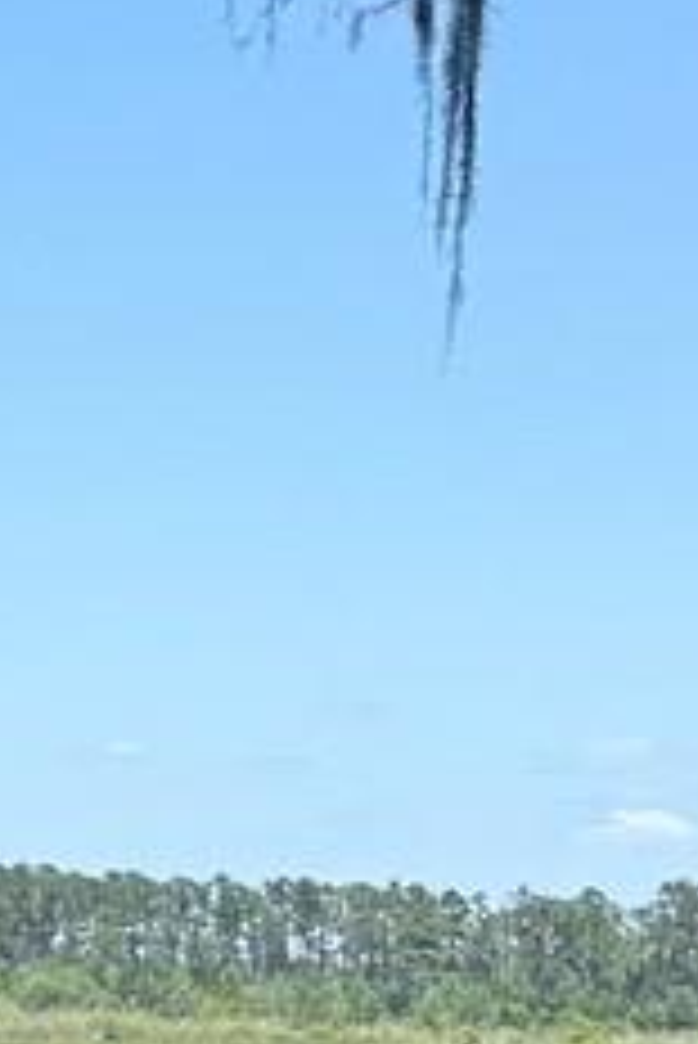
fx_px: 4994
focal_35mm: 172
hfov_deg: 6.7
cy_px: 918
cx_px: -1896
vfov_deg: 11.9
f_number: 1.78
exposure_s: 1/2525
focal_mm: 6.76
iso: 80
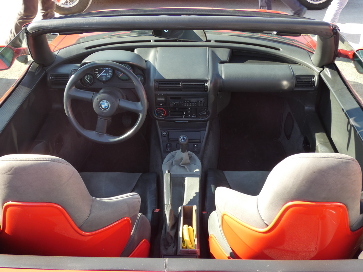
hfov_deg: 49.0
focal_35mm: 38
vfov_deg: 37.7
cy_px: 136
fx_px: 398
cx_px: 182
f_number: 3.5
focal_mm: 6.8
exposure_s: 1/125
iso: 80
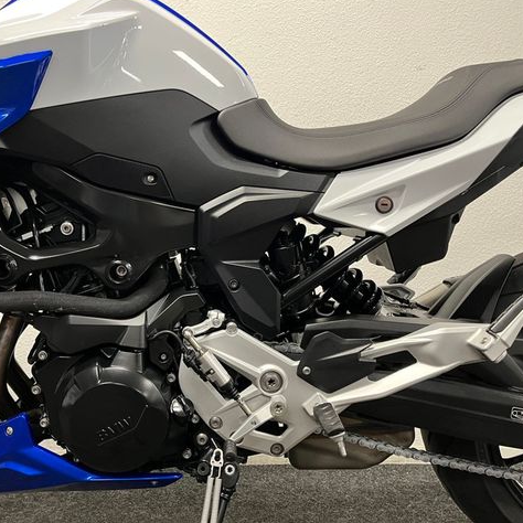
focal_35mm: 31
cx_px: 218
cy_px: 259
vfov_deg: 52.5
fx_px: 530
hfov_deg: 52.3
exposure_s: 1/50
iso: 250
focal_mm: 5.1
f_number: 1.6
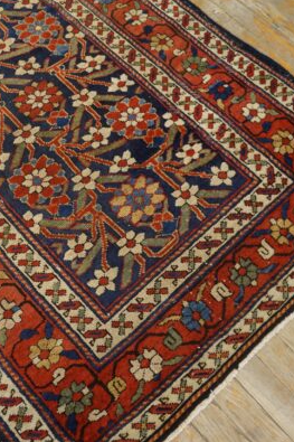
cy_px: 220
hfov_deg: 31.6
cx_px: 53
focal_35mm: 41
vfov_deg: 47.4
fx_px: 503
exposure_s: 1/60
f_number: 4
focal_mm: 18
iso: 1000
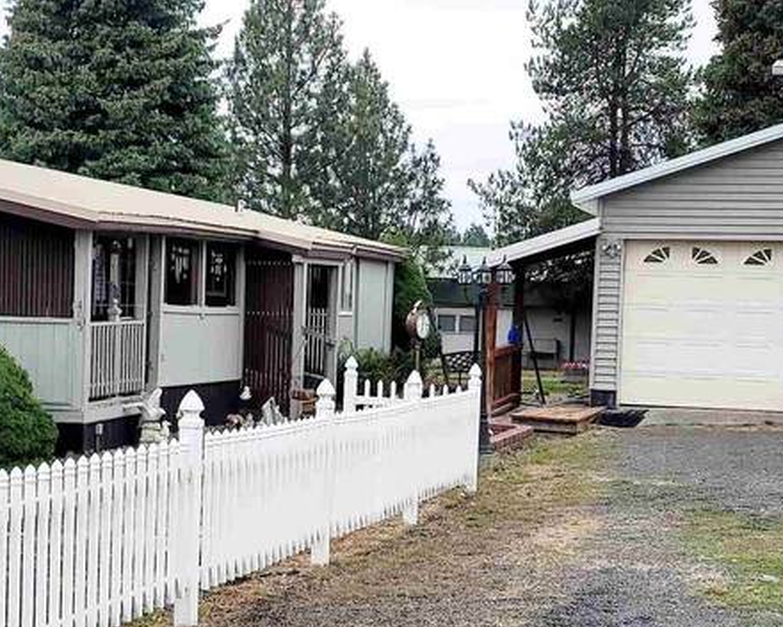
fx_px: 1645
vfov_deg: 21.5
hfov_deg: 26.8
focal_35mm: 71
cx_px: 352
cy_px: 426
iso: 20
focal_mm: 7
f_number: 1.8
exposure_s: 1/208
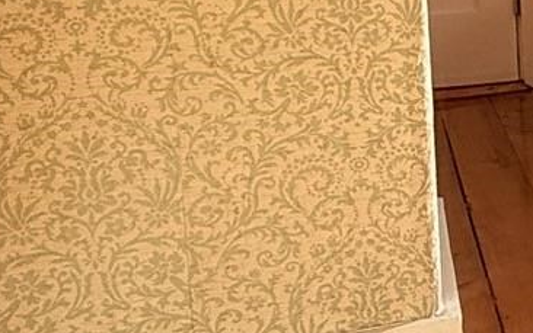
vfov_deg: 15.2
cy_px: -63
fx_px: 1206
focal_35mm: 83
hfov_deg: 16.6
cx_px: 1149
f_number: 2.2
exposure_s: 1/331
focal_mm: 2.22
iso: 64
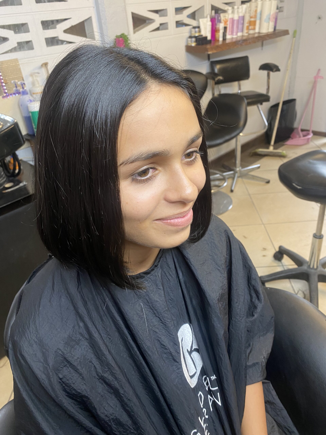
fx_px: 326
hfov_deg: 53.1
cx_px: 163
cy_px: 218
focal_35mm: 26
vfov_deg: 67.3
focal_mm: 4.25
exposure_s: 1/50
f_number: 1.8
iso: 80
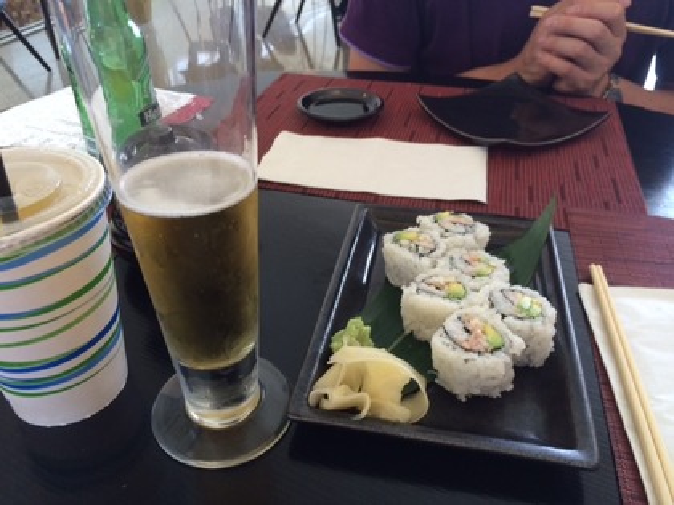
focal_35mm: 29
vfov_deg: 48.2
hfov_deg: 61.7
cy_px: 252
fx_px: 565
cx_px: 337
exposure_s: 1/30
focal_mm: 4.15
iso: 80
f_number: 2.2
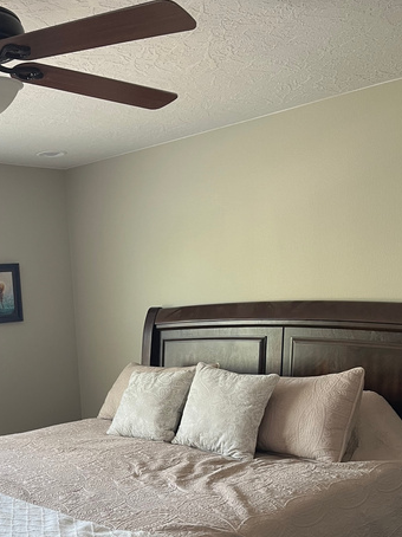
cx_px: 116
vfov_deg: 41.8
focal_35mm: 44
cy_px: 394
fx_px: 682
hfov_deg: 32.4
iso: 160
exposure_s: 1/60
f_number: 1.6
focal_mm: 5.1
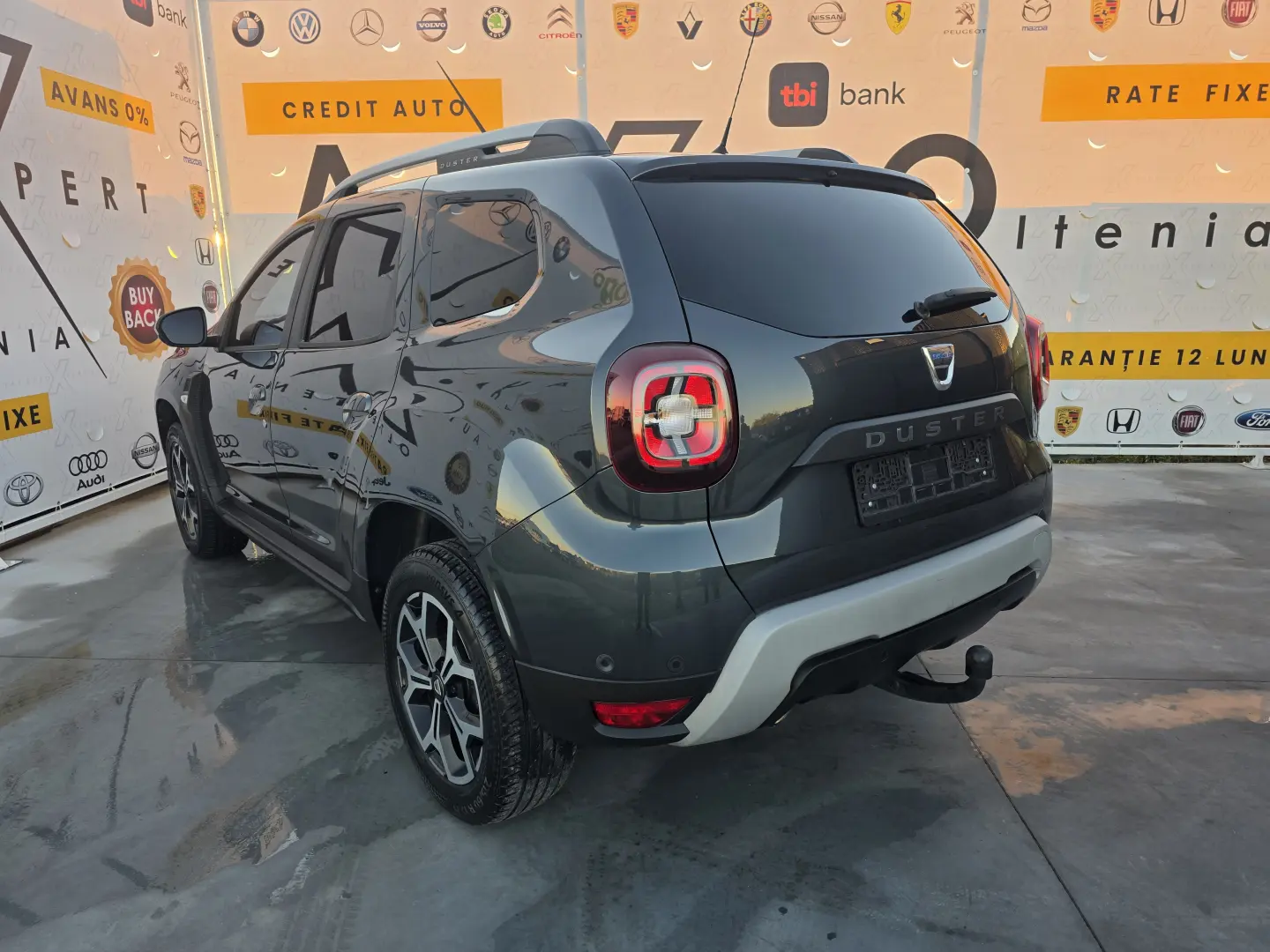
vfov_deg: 58.9
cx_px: 635
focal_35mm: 23
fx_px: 844
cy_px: 476
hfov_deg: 73.9
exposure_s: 1/180
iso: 40
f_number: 1.7
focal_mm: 6.3
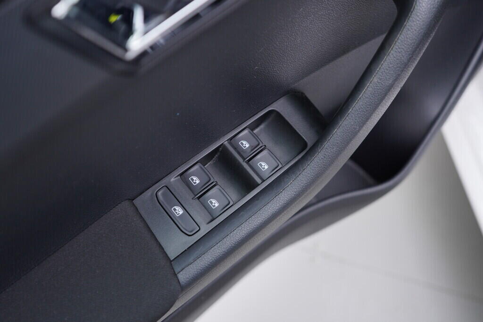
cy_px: 161
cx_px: 242
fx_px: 483
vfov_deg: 36.9
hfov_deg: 53.1
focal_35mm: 36
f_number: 2.8
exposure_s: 1/40
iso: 160
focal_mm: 24
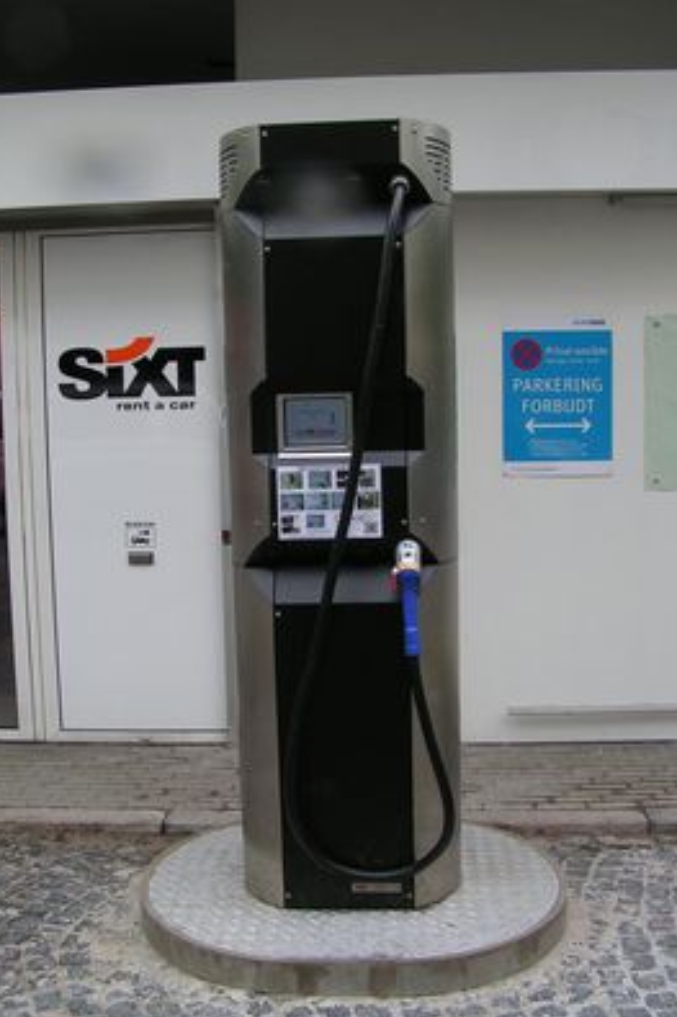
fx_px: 1129
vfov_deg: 48.5
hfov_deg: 33.4
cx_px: 329
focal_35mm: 40
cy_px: 510
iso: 50
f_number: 4.5
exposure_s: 1/60
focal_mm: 5.8
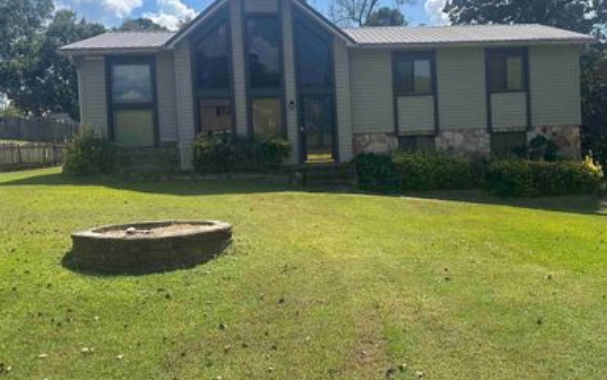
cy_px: 166
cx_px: 367
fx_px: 546
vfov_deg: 38.3
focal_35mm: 33
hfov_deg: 57.6
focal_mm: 6.86
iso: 80
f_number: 1.78
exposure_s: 1/3155
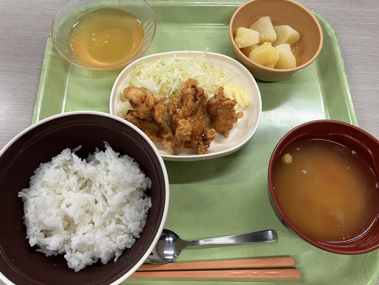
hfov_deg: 63.4
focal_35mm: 28
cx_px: 190
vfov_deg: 49.7
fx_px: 307
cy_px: 142
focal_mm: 3.99
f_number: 1.8
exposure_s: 1/50
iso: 50
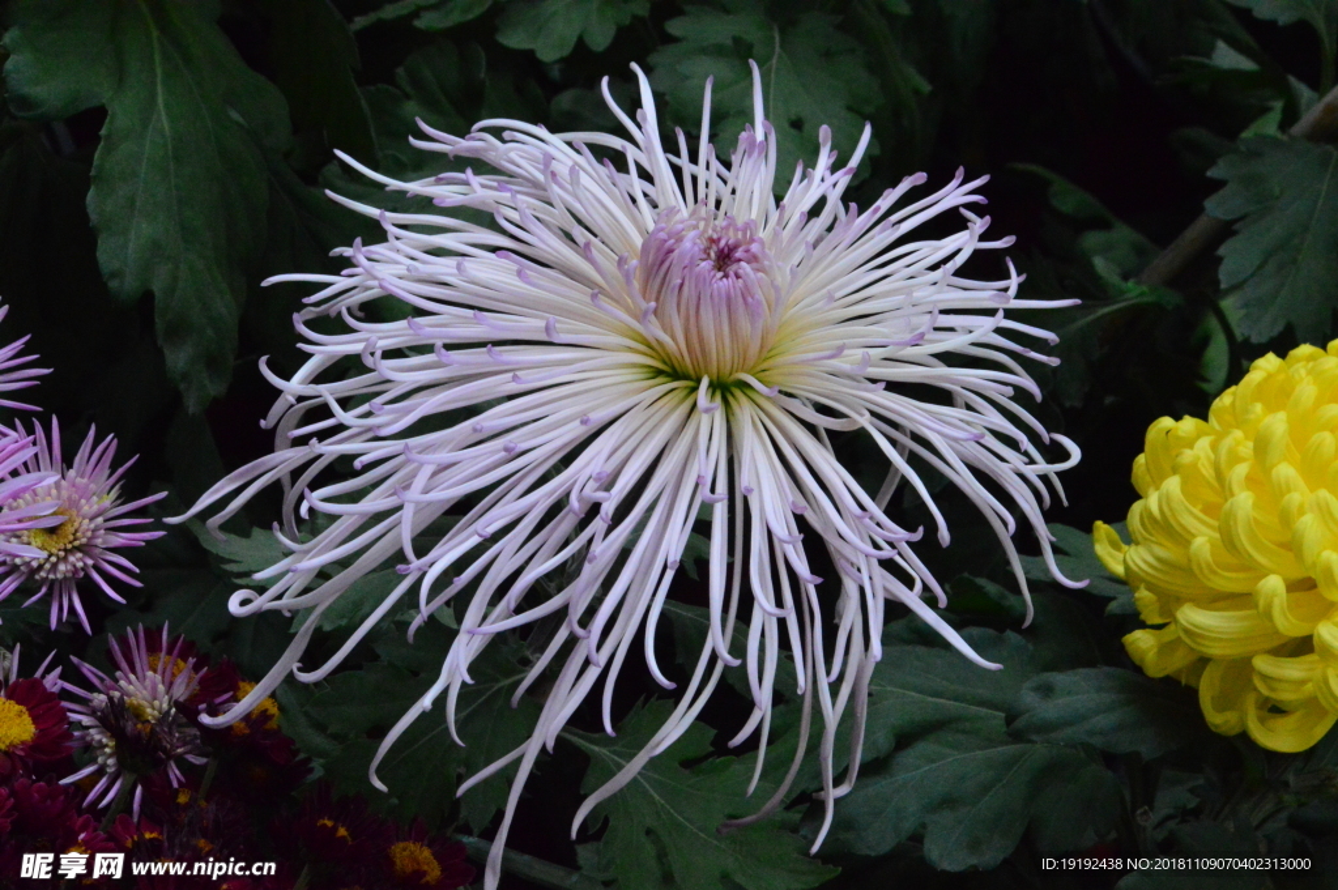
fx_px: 5013
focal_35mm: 135
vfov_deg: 10.1
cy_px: 445
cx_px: 669
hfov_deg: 15.2
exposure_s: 1/100
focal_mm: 90
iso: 6400
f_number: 22
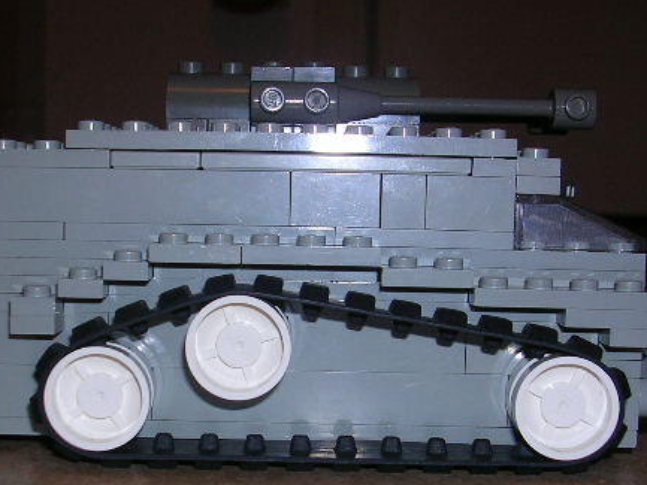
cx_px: 318
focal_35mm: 68
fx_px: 1271
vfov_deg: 21.6
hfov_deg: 28.6
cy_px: 309
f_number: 3
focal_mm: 7.1
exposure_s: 1/60.1
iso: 50
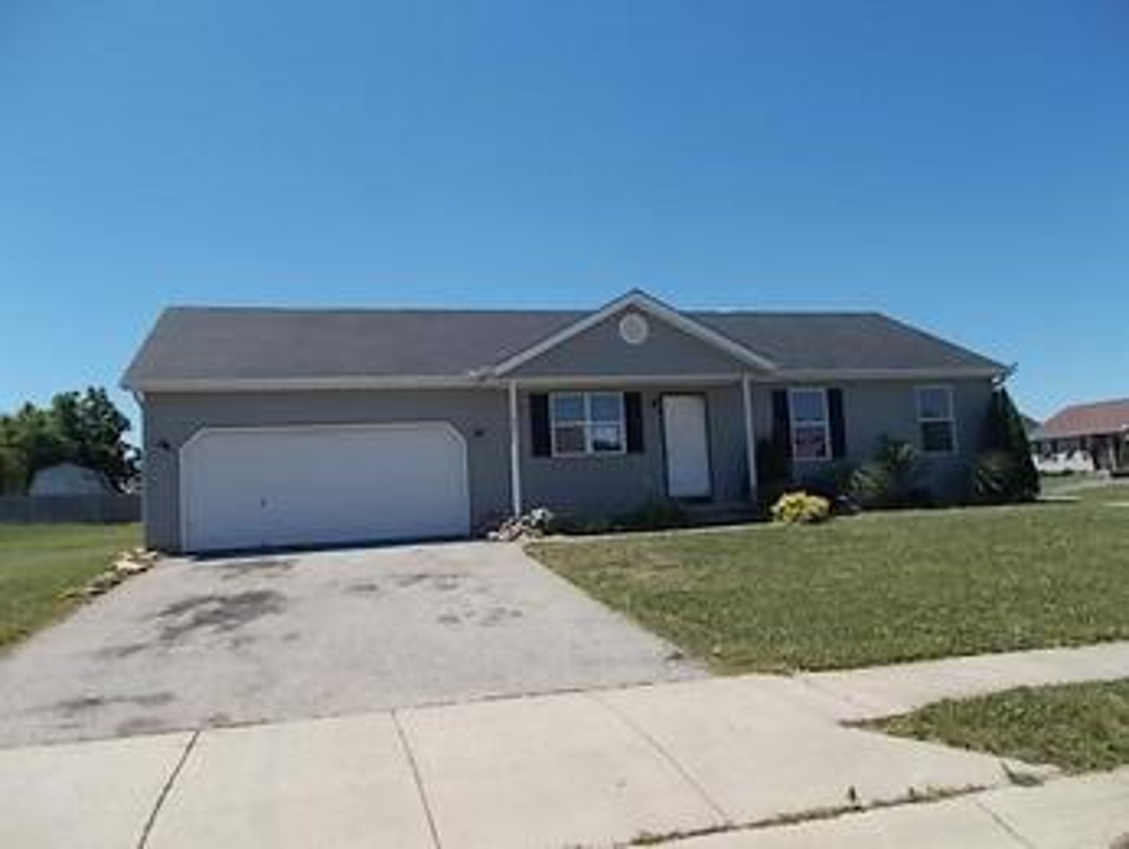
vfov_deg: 53.1
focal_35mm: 26
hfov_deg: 67.3
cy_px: 424
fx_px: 849
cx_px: 564
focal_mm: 4.6
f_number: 8
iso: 80
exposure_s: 1/160
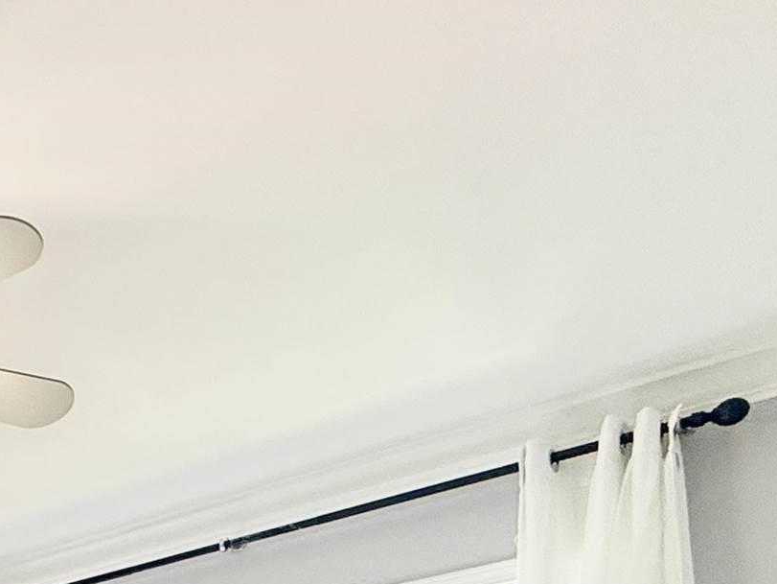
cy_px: 1013
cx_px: -462
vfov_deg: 20.6
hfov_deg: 24.9
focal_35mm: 53
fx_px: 1190
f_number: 2.2
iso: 125
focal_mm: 2.22
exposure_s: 1/120
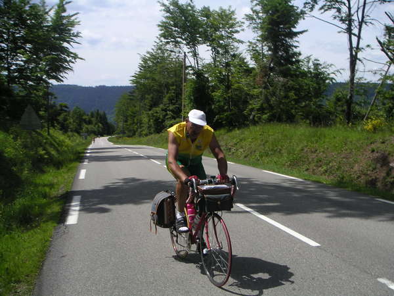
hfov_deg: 49.0
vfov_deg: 37.7
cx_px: 197
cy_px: 148
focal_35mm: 38
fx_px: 433
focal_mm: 6
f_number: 6.7
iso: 50
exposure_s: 1/180
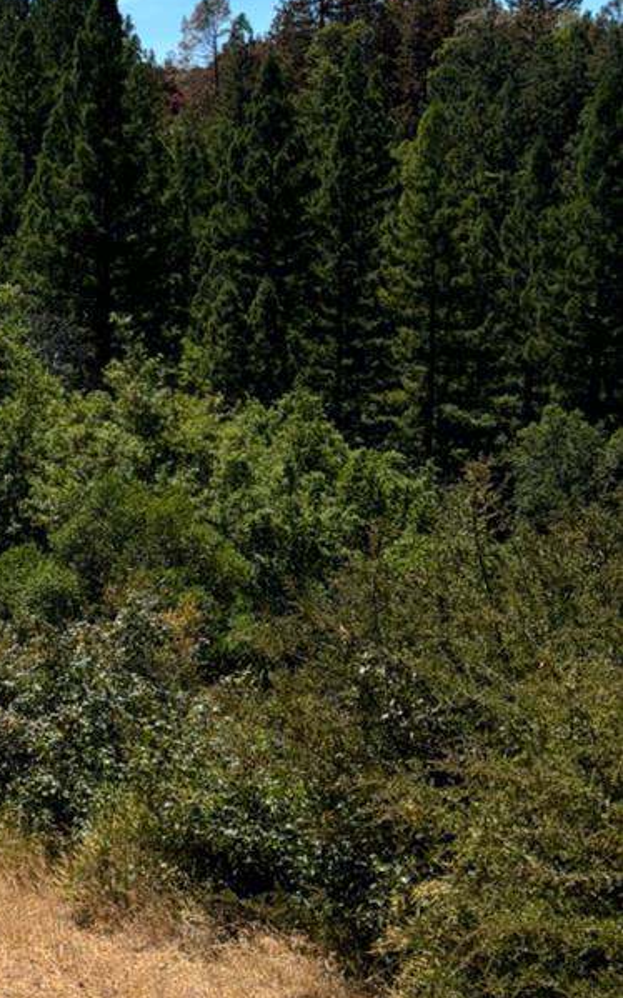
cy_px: 584
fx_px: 1876
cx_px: -312
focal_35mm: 69
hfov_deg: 17.0
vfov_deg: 29.7
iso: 50
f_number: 1.6
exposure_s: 1/3413
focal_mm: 5.96
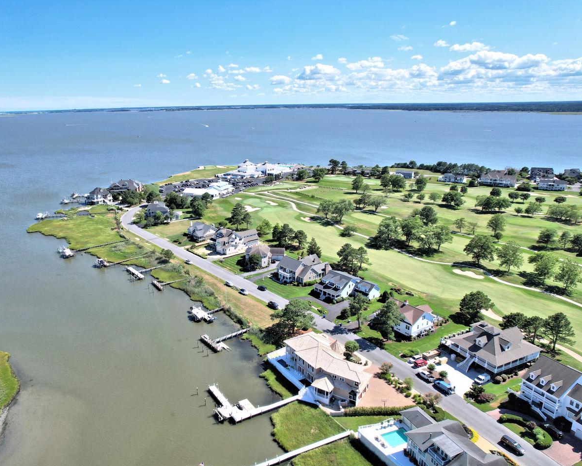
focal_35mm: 25
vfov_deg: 56.8
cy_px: 233
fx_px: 431
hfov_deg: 67.4
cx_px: 233
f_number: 2.8
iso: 110
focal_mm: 8.38
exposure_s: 1/2000
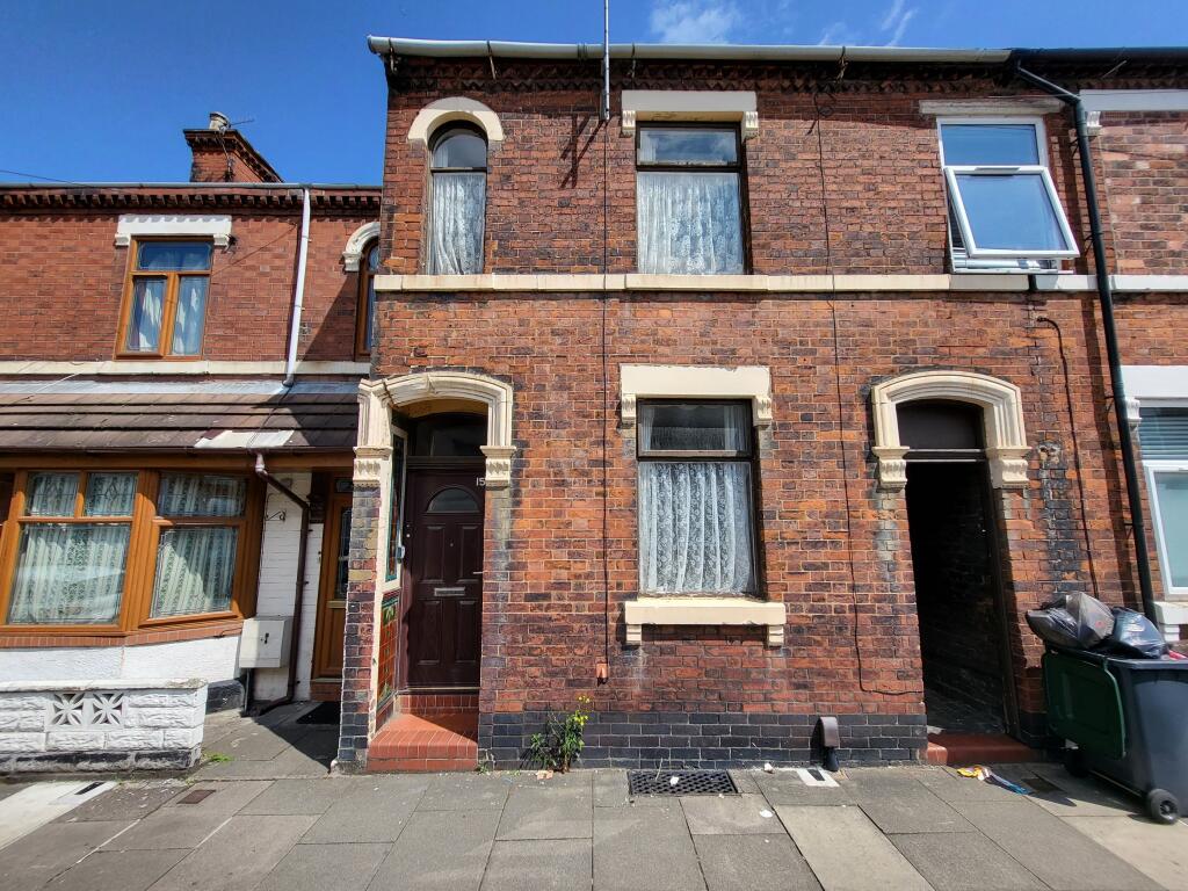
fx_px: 446
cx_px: 594
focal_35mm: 13
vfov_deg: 89.9
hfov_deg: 106.2
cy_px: 446
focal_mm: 1.74
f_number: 2.2
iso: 32
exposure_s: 1/779
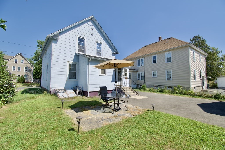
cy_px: 75
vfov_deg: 77.3
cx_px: 112
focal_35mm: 15
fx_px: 94
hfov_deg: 100.4
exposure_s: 1/320
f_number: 9
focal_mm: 10
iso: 100
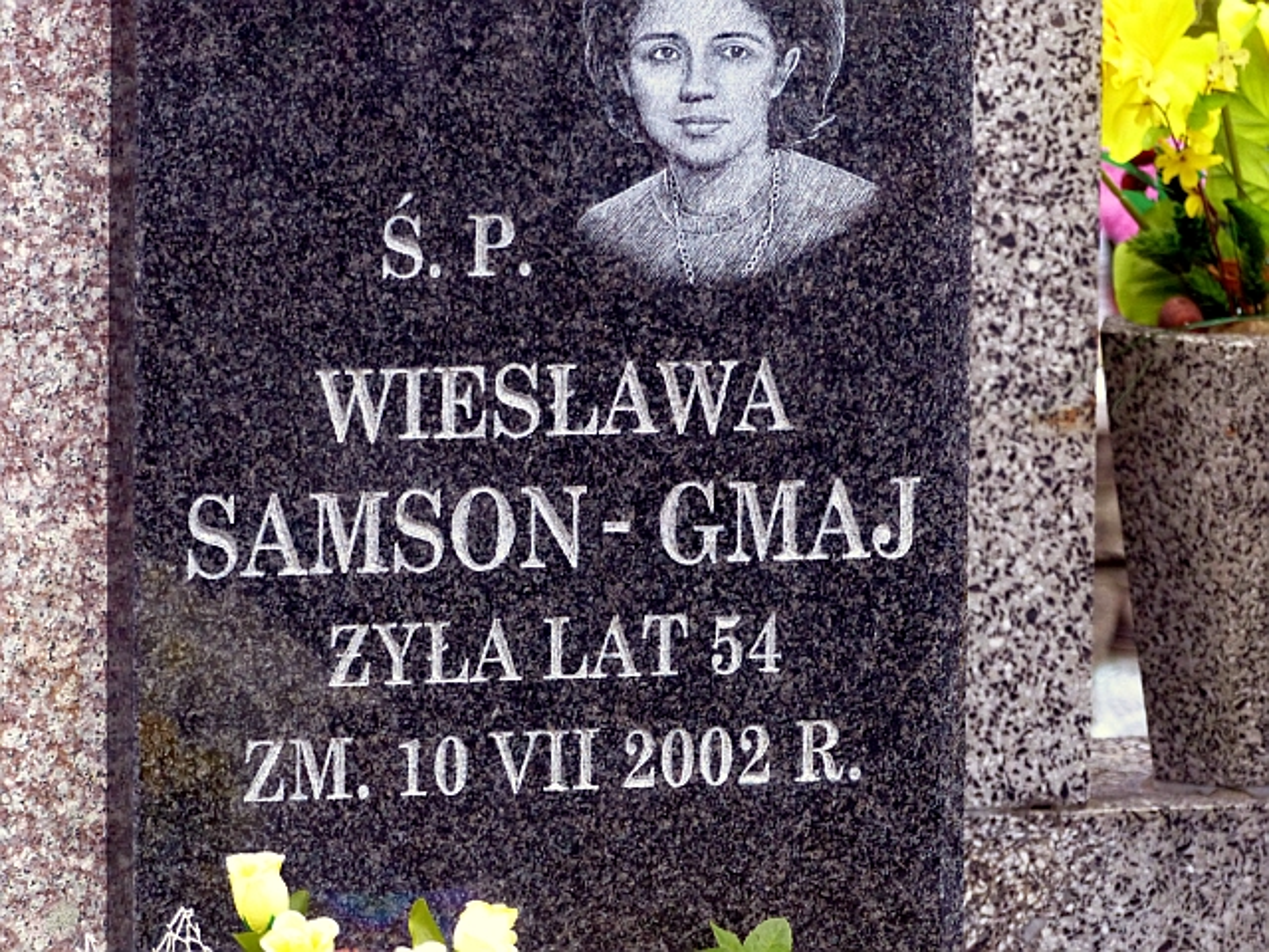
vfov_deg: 6.2
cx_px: 634
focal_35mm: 240
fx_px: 8798
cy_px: 476
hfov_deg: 8.2
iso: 250
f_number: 2.8
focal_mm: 43.3
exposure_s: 1/80
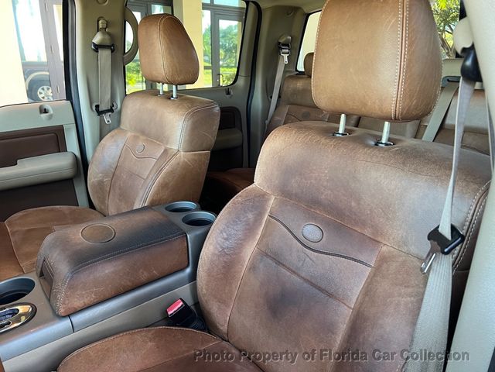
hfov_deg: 67.3
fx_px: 372
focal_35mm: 26
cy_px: 186
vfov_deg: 53.1
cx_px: 248
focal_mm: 5.7
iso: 125
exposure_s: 1/93
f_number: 1.5
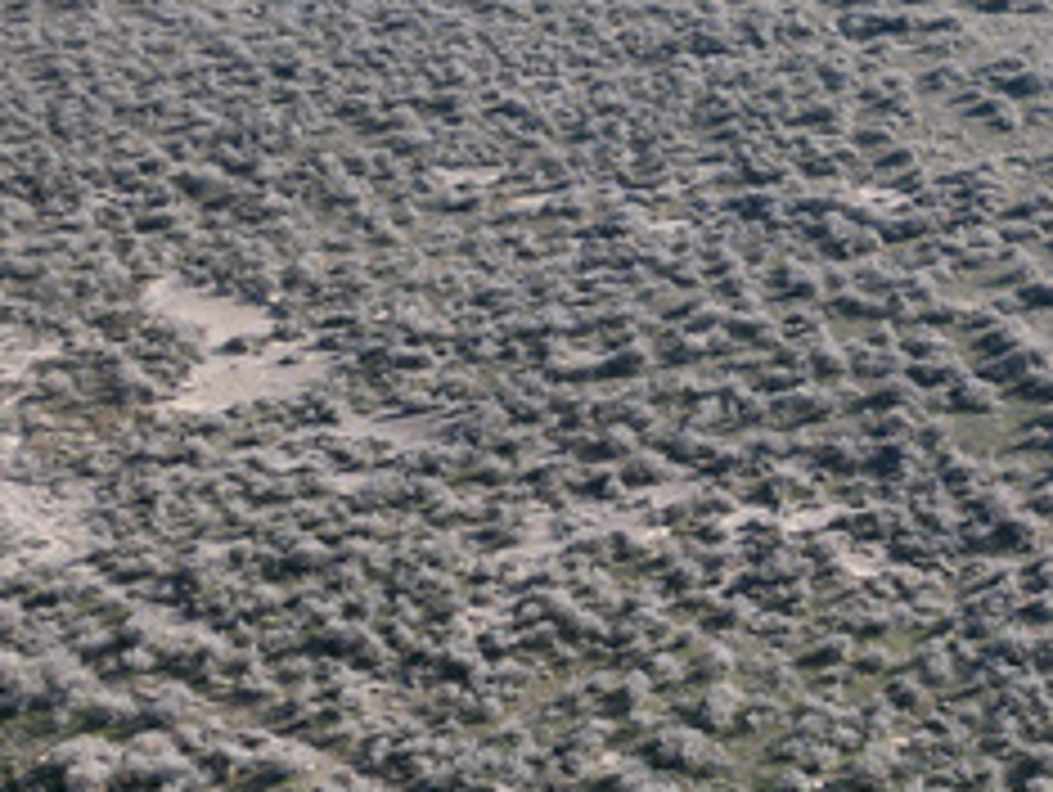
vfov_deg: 14.1
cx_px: 828
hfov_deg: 18.5
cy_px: 346
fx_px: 3197
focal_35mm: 105
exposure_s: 1/3000
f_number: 1.7
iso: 200
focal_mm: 6.72
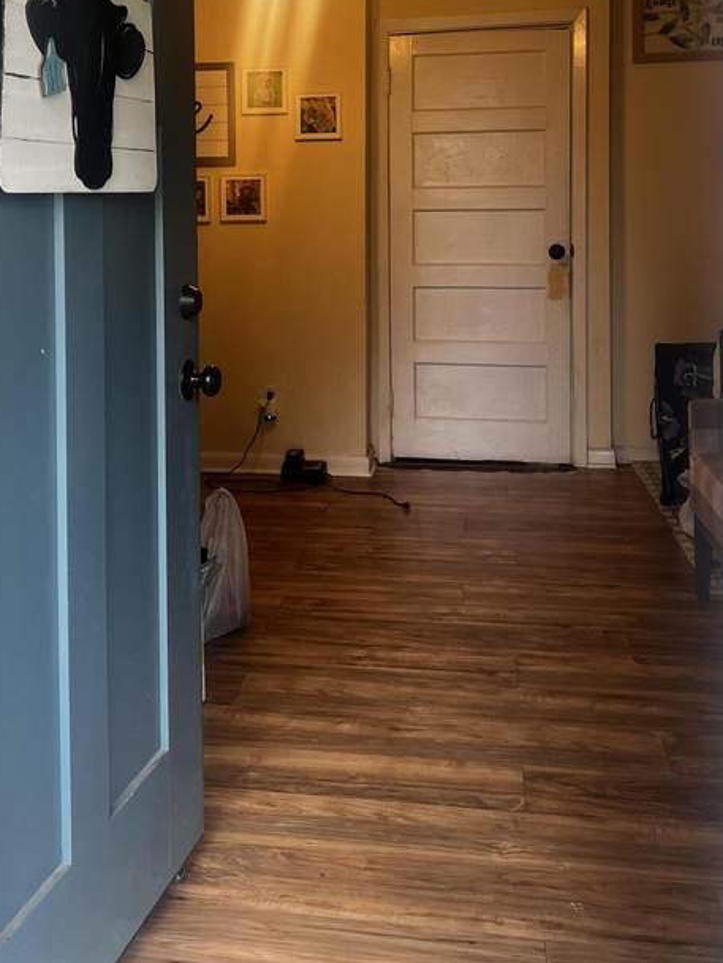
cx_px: 267
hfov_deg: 34.9
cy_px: 234
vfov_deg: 44.2
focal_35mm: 41
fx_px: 1141
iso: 125
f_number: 1.5
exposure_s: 1/120
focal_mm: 5.7
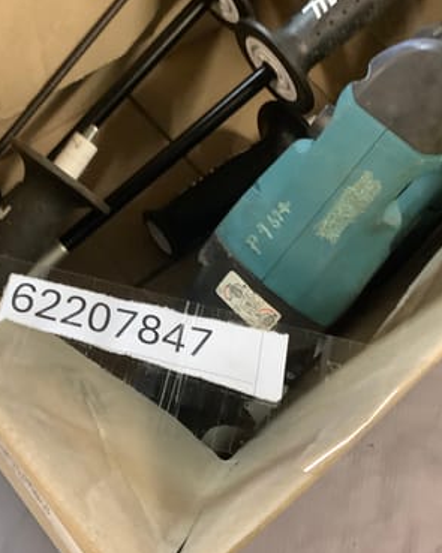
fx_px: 671
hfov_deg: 36.1
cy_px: 278
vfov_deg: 44.8
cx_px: 148
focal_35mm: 41
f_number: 2.4
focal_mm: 3.3
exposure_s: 1/25
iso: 400
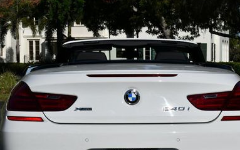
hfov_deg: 19.1
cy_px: 96
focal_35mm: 109
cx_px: 127
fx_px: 713
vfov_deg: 12.0
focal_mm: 32
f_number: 10
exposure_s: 1/400
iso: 100
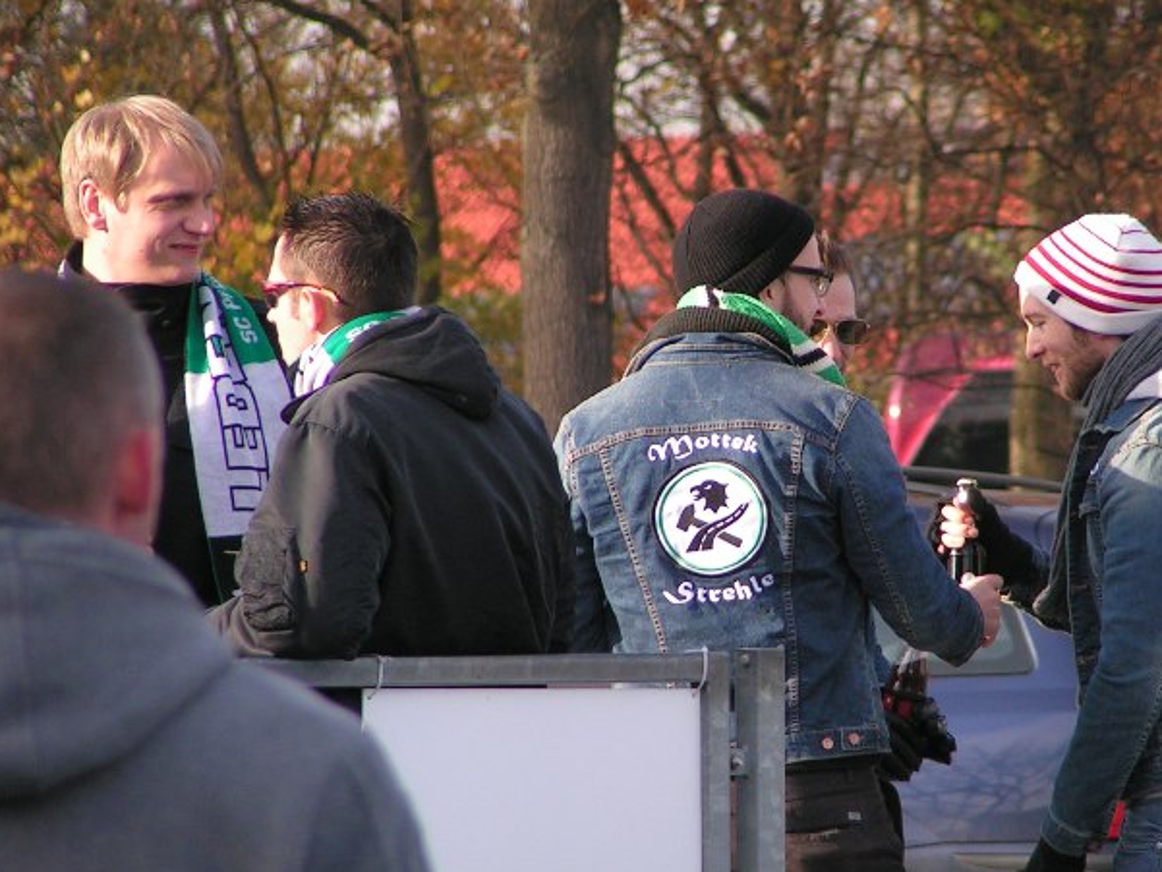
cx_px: 762
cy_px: 454
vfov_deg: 2.9
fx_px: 16989
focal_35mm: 506
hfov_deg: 3.9
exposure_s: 1/400
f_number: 3.5
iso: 80
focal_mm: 58
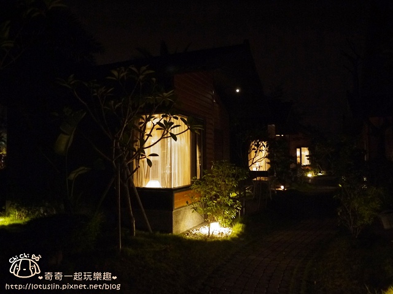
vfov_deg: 49.7
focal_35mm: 28
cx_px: 196
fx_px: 318
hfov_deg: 63.4
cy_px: 147
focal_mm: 14
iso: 800
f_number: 2.5
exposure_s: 1/10
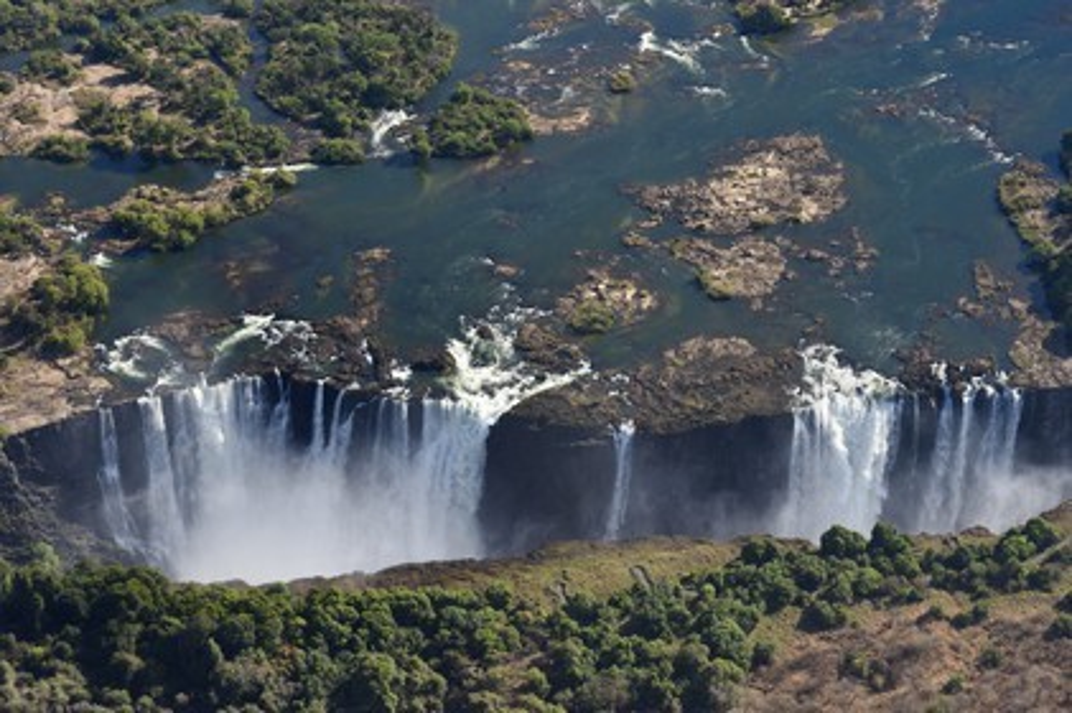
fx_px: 2083
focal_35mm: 70
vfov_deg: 19.4
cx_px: 536
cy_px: 356
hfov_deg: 28.9
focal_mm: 70
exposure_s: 1/1000
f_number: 6.3
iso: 400
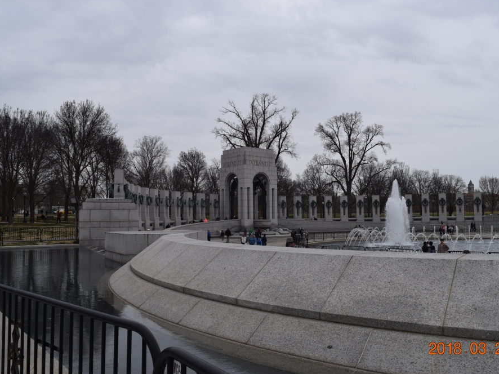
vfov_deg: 46.8
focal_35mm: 30
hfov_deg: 59.8
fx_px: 432
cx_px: 277
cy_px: 185
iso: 200
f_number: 10
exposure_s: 1/400
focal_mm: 18
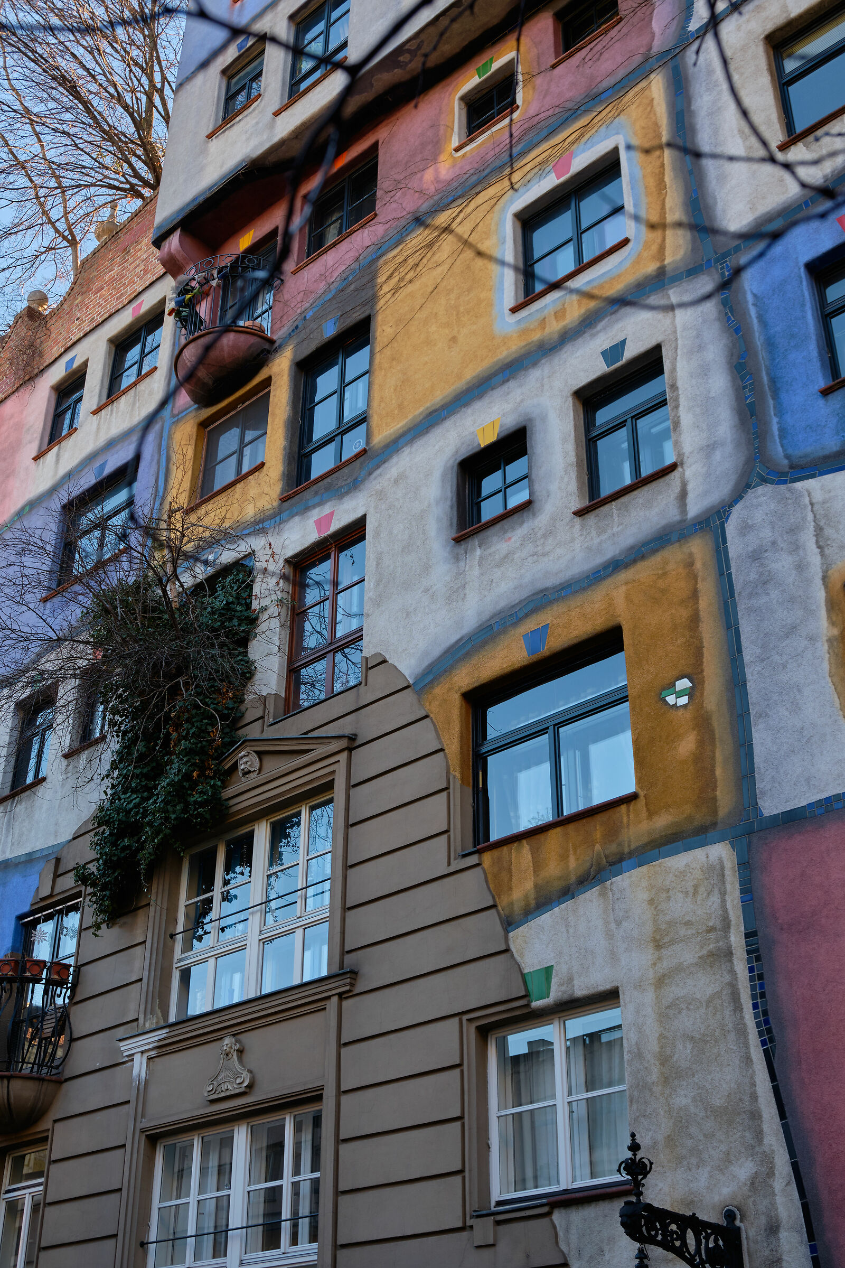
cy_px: 634
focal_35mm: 40
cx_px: 422
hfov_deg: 33.4
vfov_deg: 48.5
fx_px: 1408
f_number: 6.4
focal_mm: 26.5
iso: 200
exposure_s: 1/60
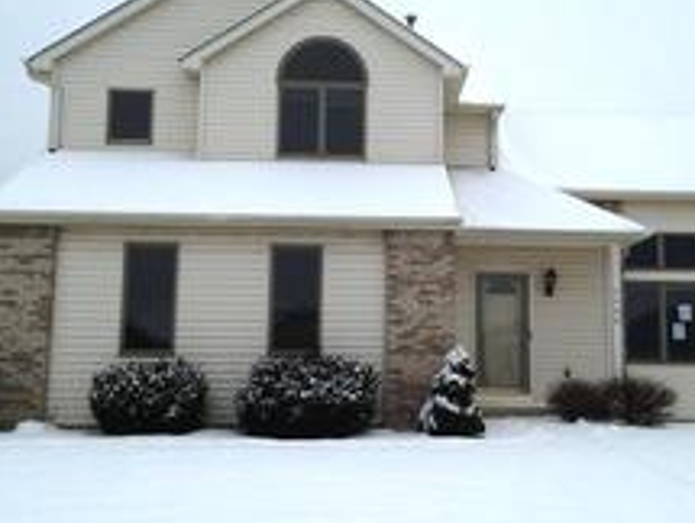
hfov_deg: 36.0
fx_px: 1066
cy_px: 229
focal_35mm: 53
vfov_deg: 27.6
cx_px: 398
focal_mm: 4.13
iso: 50
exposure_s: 1/923
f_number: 2.4
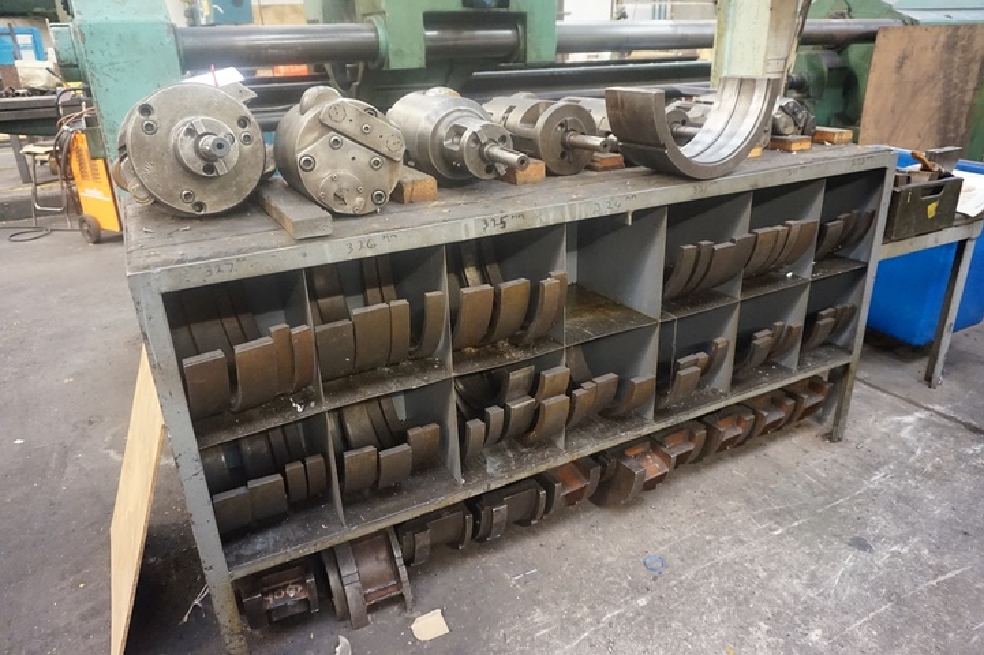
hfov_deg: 73.8
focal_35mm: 24
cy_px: 328
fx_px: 656
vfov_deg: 53.1
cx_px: 492
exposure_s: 1/20
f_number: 3.5
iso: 3200
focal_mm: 16
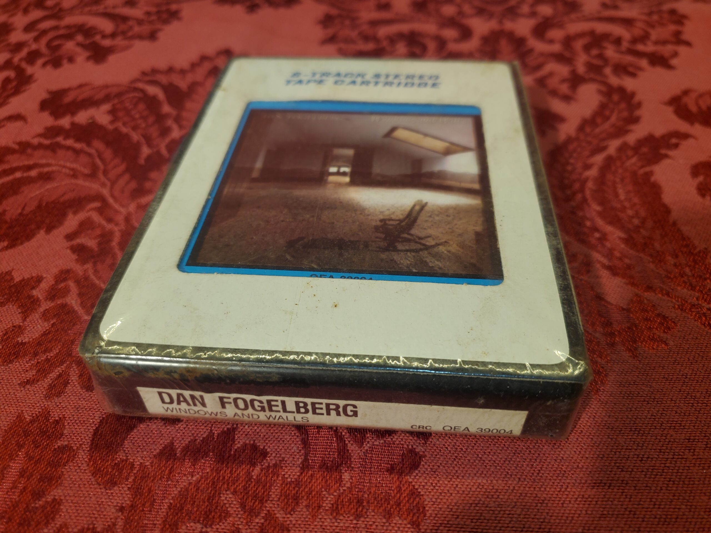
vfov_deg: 53.1
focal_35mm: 26
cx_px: 356
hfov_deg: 67.3
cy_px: 266
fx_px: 534
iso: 50
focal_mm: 4.3
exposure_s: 1/120
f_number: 1.5
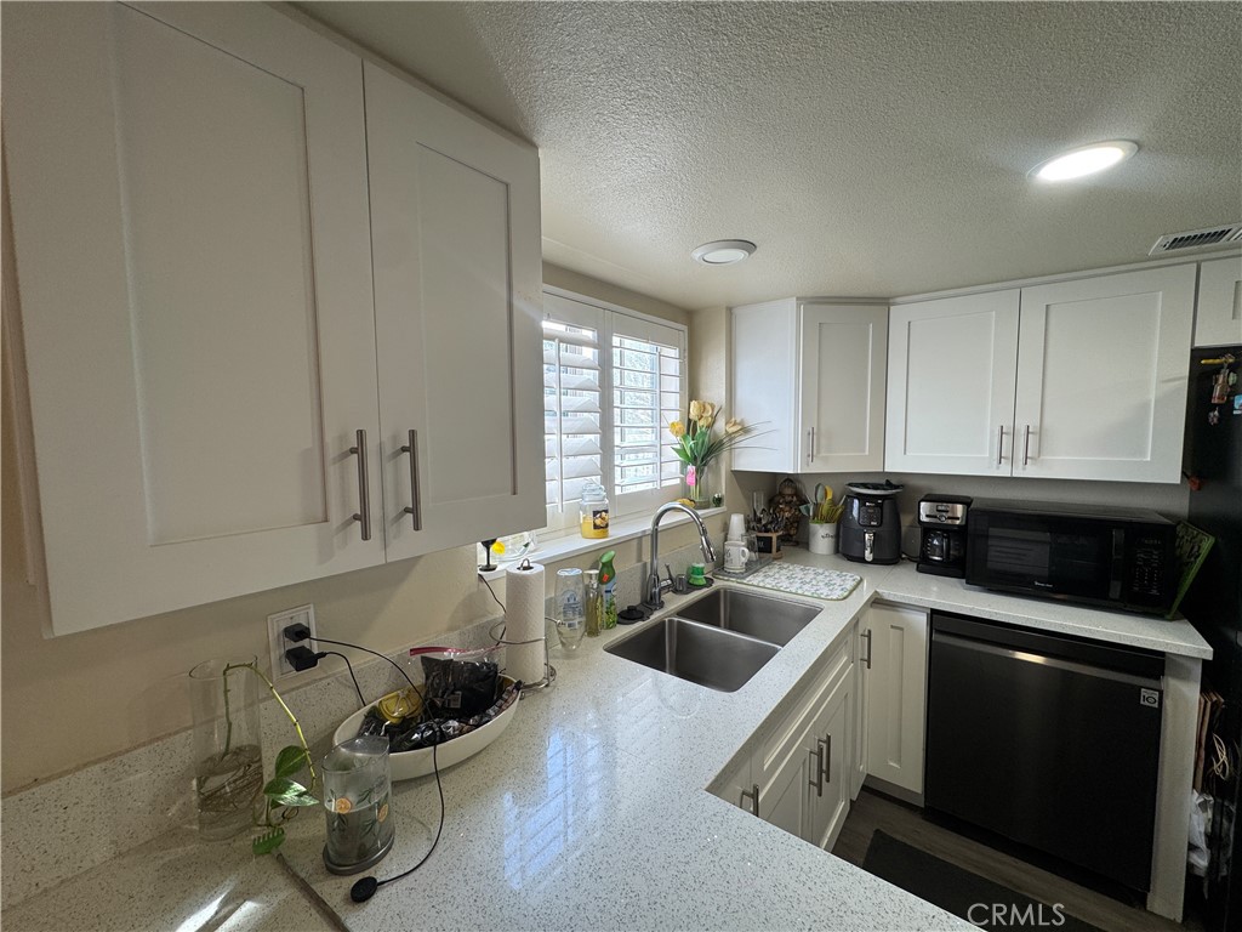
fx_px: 502
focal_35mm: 14
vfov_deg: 85.7
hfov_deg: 102.1
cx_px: 621
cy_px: 466
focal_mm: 2.22
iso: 50
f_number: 2.2
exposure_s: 1/120
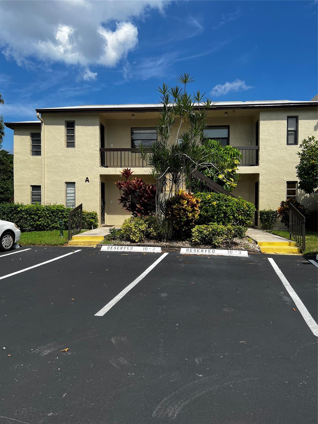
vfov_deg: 67.3
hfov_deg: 53.1
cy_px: 212
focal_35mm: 26
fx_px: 318
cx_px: 159
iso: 50
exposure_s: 1/3356
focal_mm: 5.7
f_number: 1.5
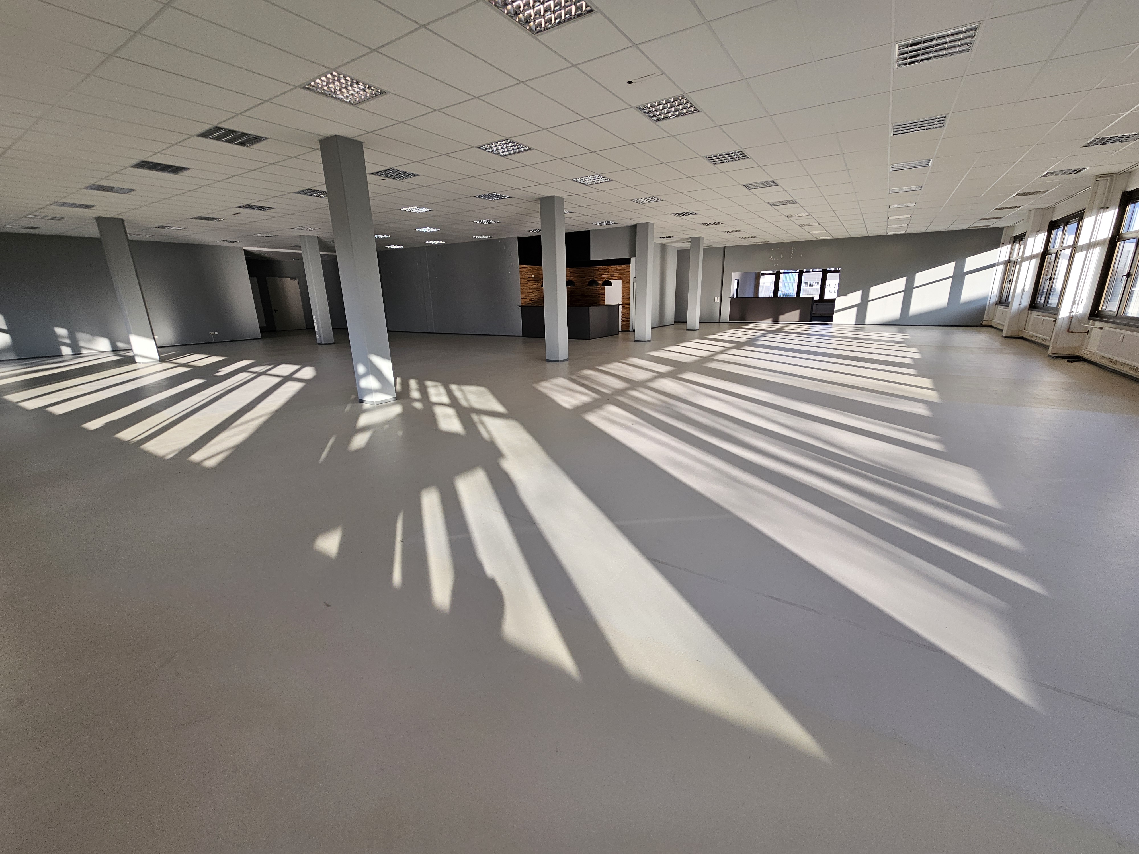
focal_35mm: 13
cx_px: 570
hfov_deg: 106.2
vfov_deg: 89.9
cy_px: 427
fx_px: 428
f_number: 2.2
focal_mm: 2.2
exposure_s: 1/339
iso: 50
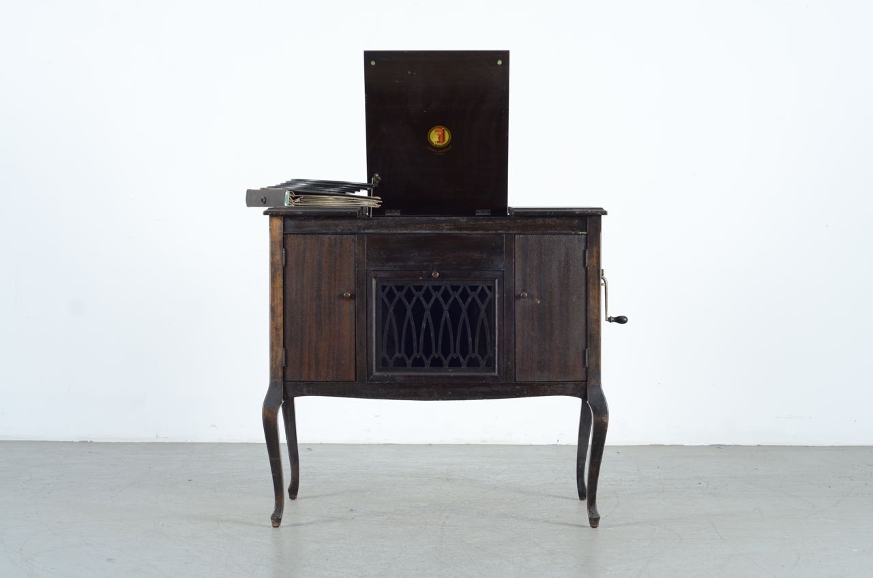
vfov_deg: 18.1
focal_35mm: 75
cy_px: 289
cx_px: 436
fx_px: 1815
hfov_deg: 27.0
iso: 100
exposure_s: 1/125
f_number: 5.6
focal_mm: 50
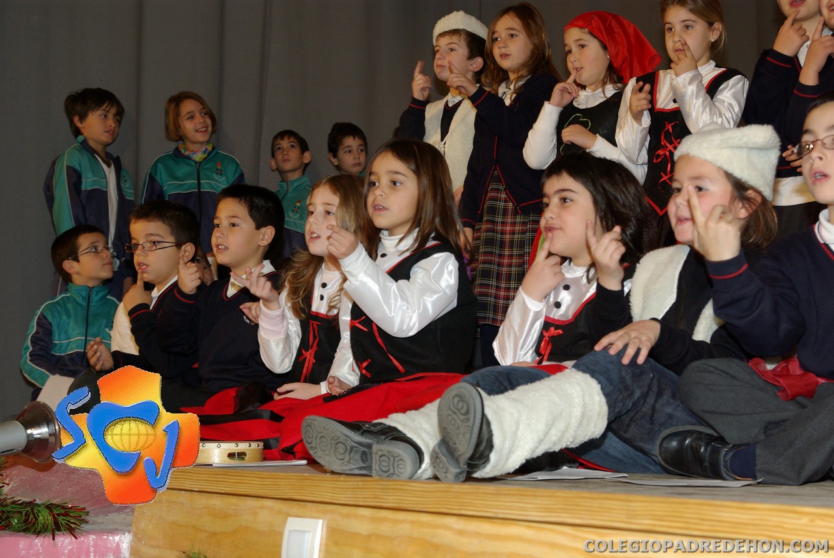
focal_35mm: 64
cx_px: 417
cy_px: 279
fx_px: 1496
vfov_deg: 21.1
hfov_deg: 31.1
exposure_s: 1/60
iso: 400
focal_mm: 43
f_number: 5.6
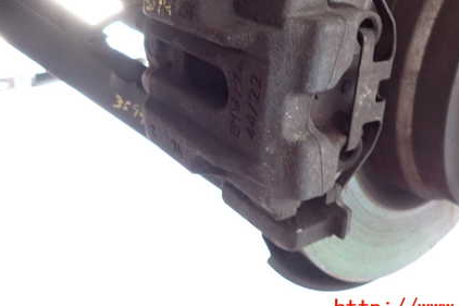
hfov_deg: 51.8
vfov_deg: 35.2
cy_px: 78
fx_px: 472
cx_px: 253
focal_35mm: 37
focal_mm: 4.5
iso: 800
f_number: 2
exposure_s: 1/30
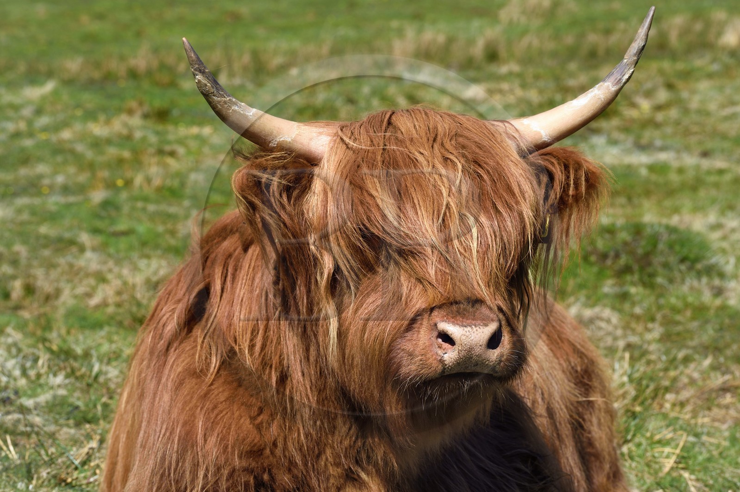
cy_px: 246
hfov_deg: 15.8
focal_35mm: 130
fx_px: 2670
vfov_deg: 10.5
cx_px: 370
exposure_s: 1/320
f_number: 10
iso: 200
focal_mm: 130
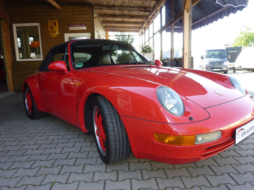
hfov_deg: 67.3
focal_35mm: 26
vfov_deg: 53.0
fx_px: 191
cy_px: 98
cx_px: 130
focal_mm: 4.5
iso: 80
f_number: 3.3
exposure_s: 1/60
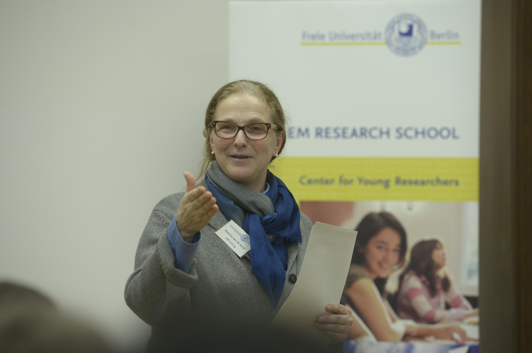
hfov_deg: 13.3
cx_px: 266
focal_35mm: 155
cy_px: 176
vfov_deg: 8.8
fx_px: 2288
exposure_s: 1/160
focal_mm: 155
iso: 1600
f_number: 4
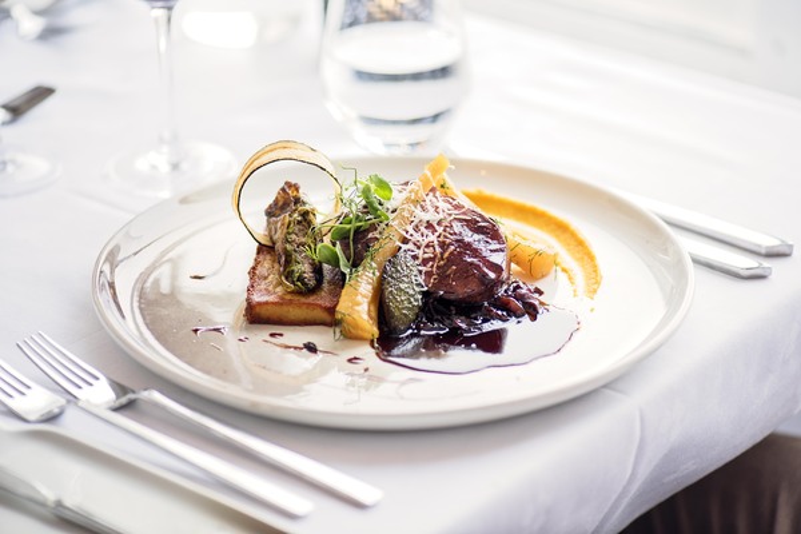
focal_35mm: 105
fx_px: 2336
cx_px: 400
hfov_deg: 19.5
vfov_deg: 13.0
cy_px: 267
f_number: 4
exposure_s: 1/160
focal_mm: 105
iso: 320
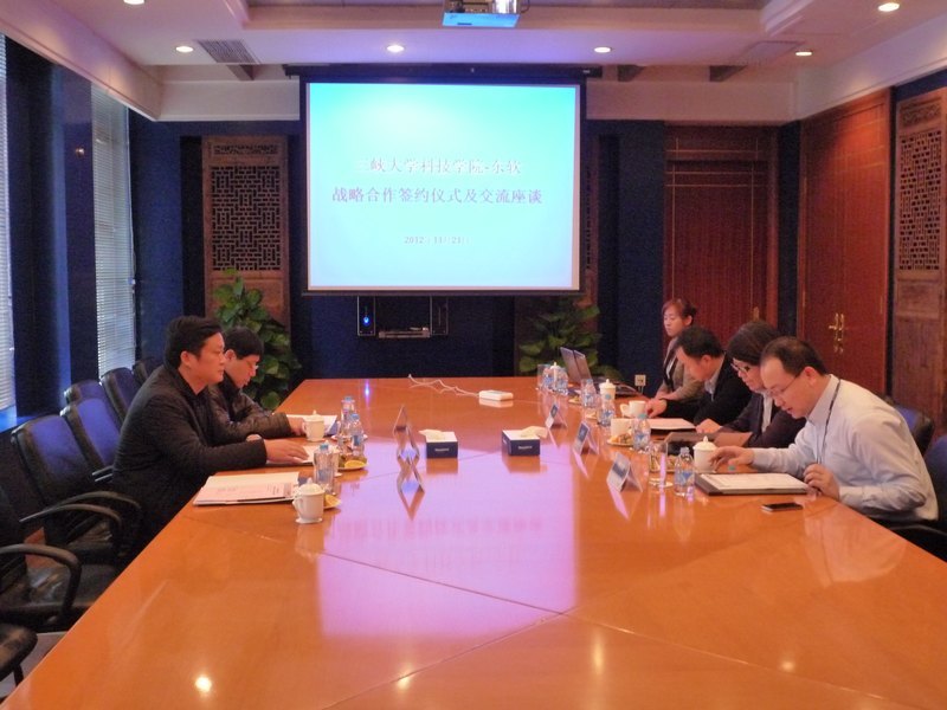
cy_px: 355
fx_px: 1149
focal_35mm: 42
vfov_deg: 34.3
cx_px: 474
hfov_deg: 44.8
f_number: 4.1
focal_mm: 7.3
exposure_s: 1/10
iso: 800
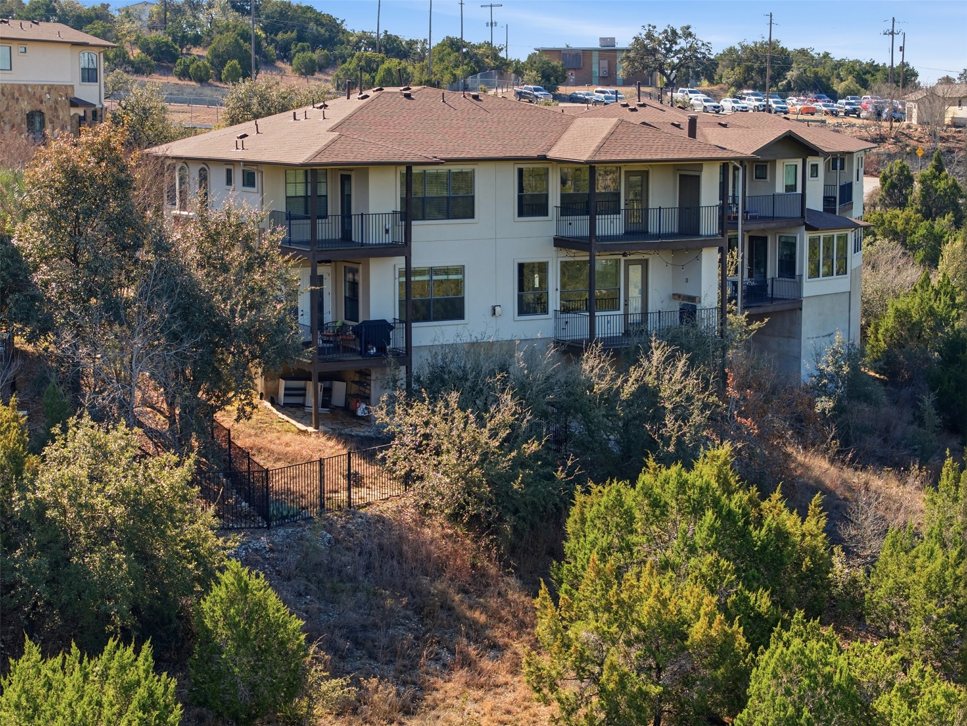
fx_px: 1955
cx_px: 484
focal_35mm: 70
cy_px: 363
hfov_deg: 27.8
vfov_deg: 21.0
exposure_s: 1/200
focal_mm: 19.4
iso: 400
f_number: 2.8
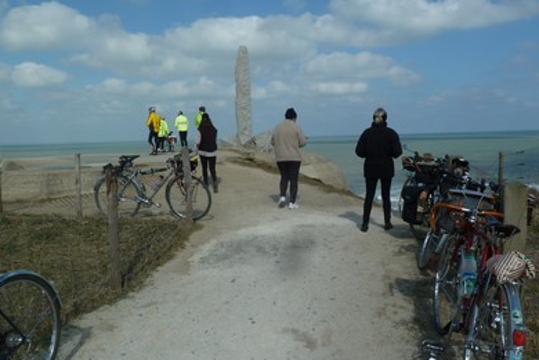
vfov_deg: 43.6
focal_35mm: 30
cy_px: 190
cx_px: 272
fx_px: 449
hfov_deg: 61.9
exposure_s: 1/640
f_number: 5.6
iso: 80
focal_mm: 4.1
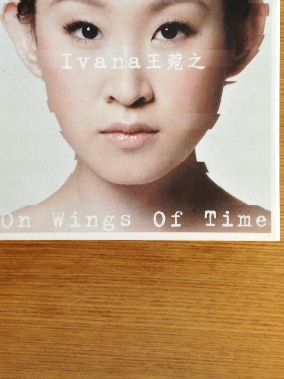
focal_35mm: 49
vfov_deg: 38.1
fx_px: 536
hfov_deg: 29.7
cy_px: 104
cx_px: 133
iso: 400
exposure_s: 1/20
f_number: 2.4
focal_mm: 4.13
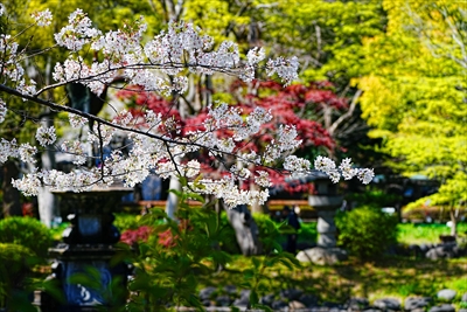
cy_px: 156
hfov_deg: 14.8
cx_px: 234
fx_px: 1804
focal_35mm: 139
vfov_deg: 9.9
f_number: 6.3
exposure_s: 1/250
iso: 100
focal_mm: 139
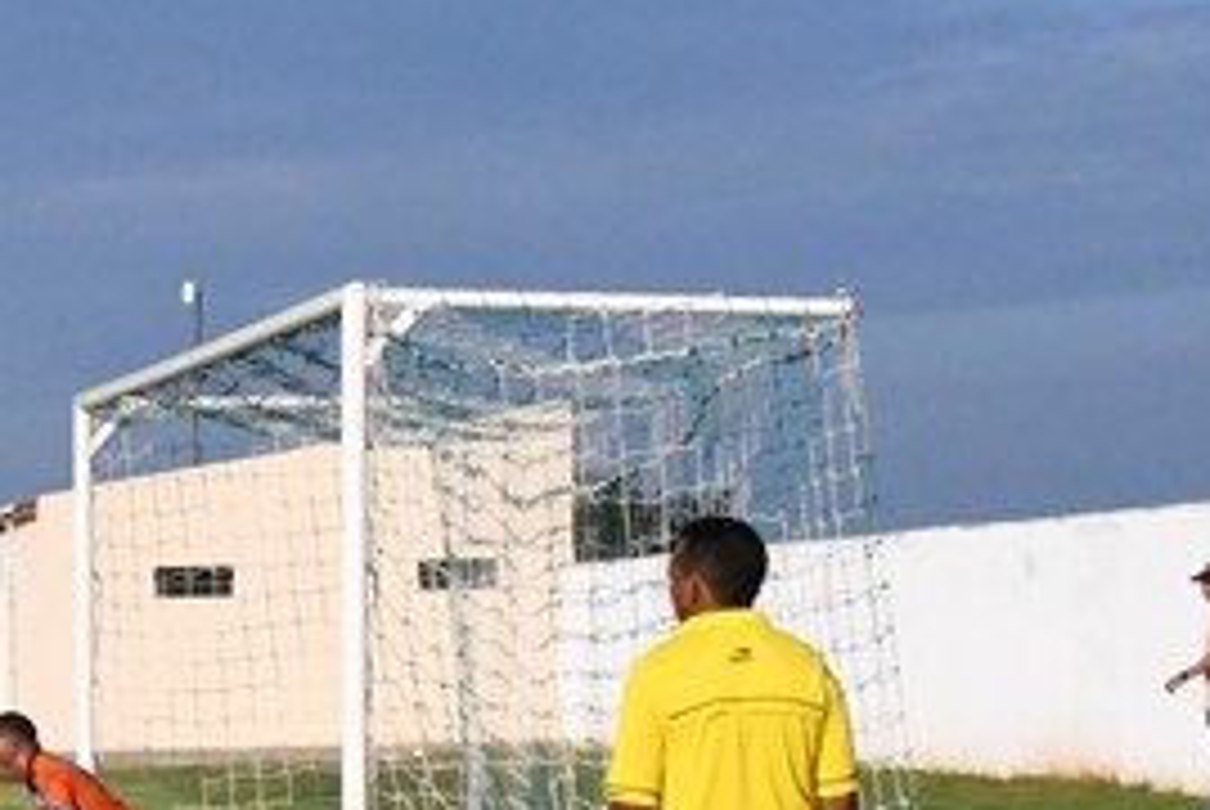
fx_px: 5114
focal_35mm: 152
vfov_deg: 8.9
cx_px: -504
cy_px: 988
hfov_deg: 12.9
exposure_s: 1/2500
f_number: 20
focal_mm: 27
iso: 3200
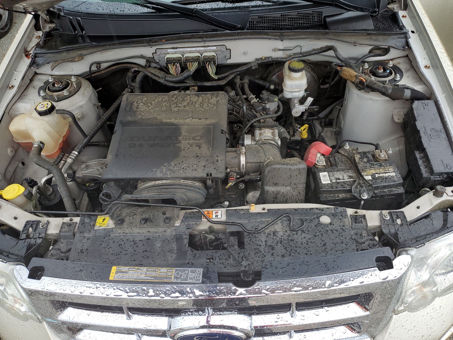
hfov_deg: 67.3
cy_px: 170
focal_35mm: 26
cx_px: 226
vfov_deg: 53.1
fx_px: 340
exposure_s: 1/154
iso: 50
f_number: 1.5
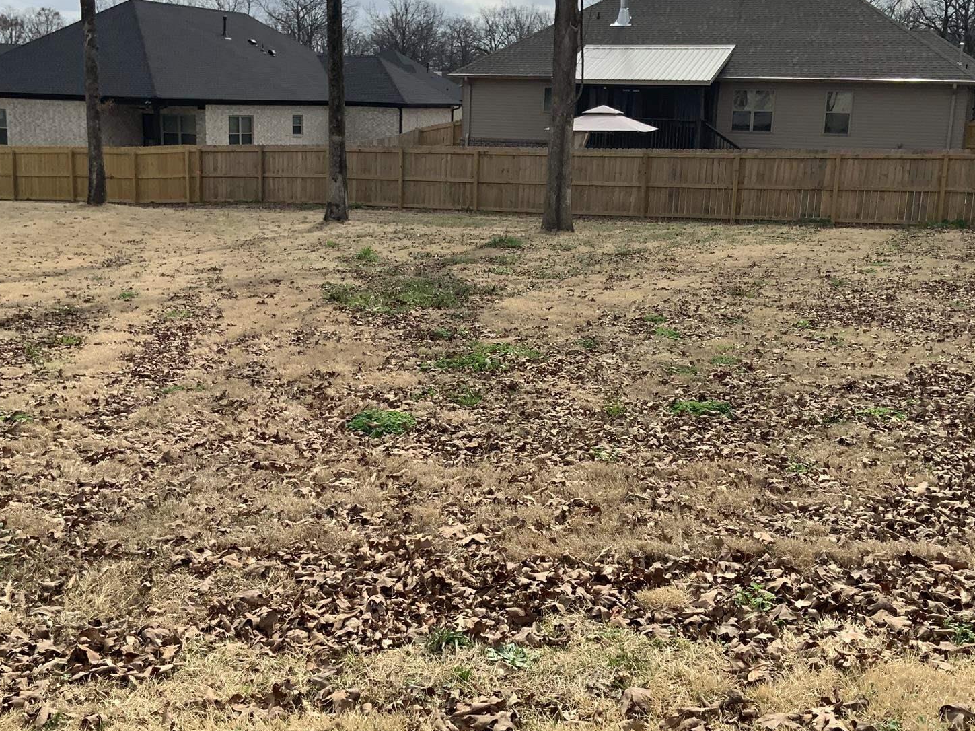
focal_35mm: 41
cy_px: 342
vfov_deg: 35.1
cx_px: 464
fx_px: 1155
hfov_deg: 45.8
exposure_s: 1/2141
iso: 16
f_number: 1.8
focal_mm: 3
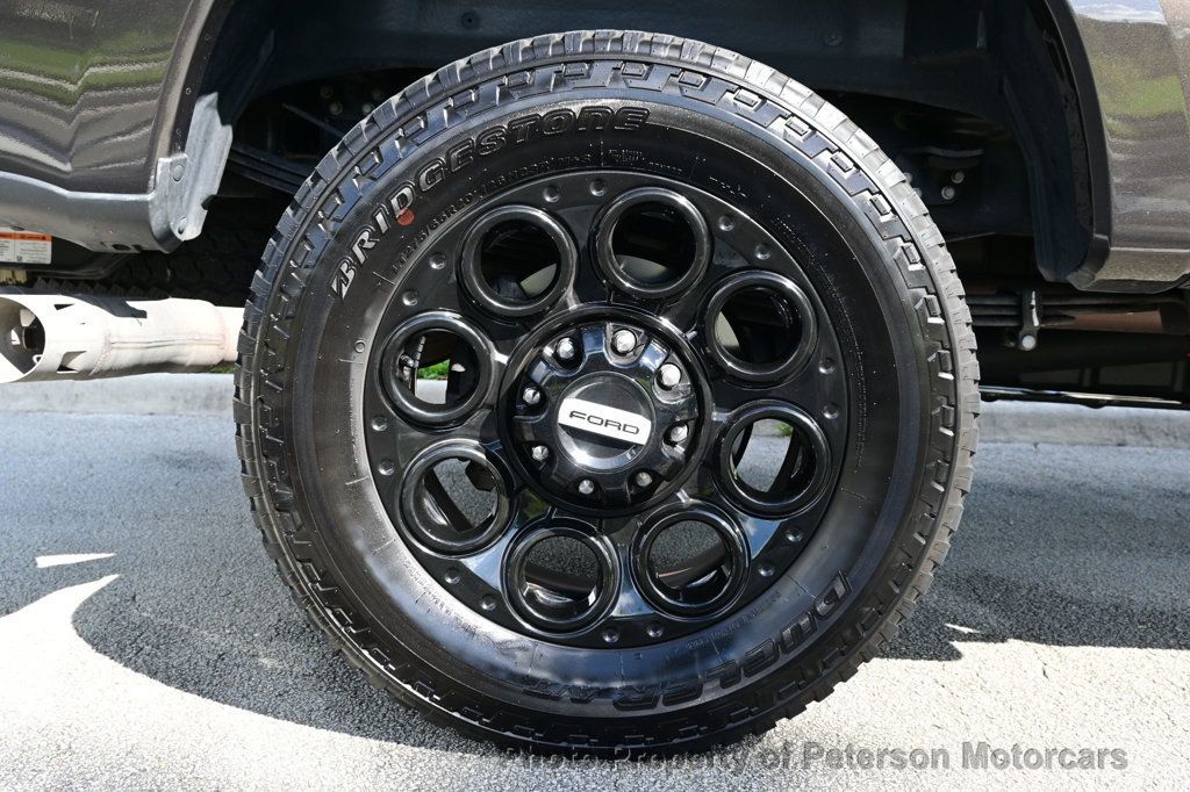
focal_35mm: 34
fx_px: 1140
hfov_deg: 55.1
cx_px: 595
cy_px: 396
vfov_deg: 38.3
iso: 100
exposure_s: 1/100
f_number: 5
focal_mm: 23
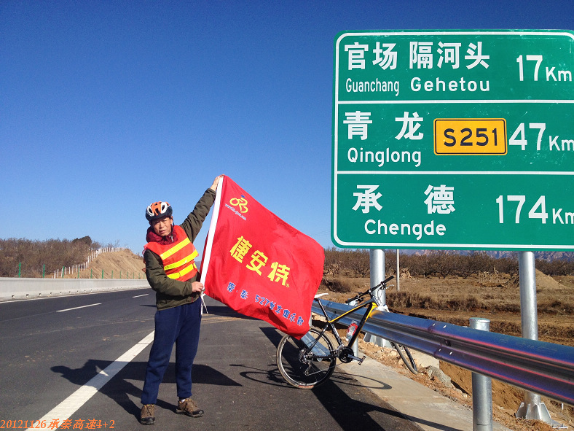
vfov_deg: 40.7
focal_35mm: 35
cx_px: 287
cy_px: 216
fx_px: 580
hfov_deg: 52.6
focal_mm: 4.28
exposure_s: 1/2513
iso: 64
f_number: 2.4
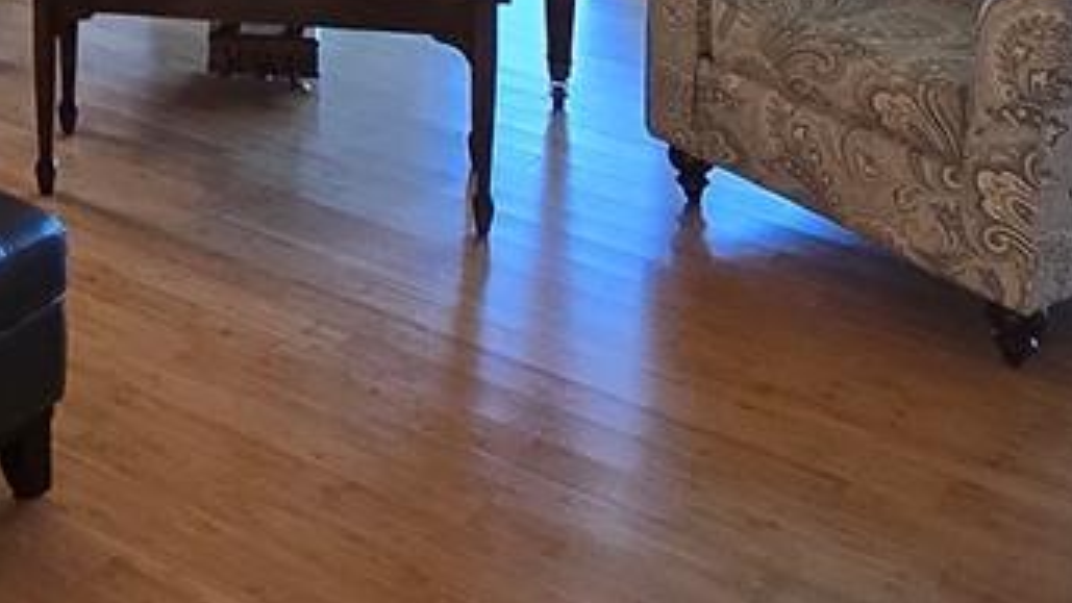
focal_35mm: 66
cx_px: -59
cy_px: -519
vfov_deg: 15.4
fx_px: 1876
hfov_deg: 29.3
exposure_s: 1/60
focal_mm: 2.2
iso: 160
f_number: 2.2
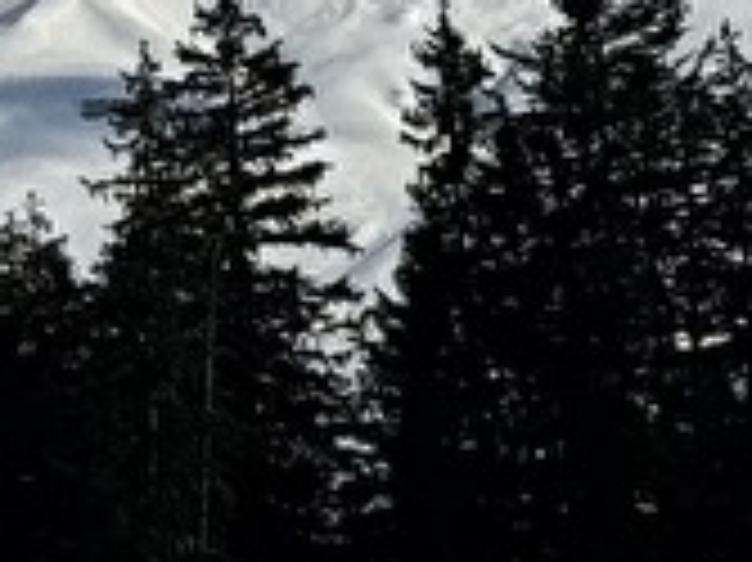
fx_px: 8097
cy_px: -1149
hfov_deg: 5.2
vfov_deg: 3.9
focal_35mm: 373
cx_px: -883
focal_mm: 6.76
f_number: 1.78
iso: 64
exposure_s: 1/9009
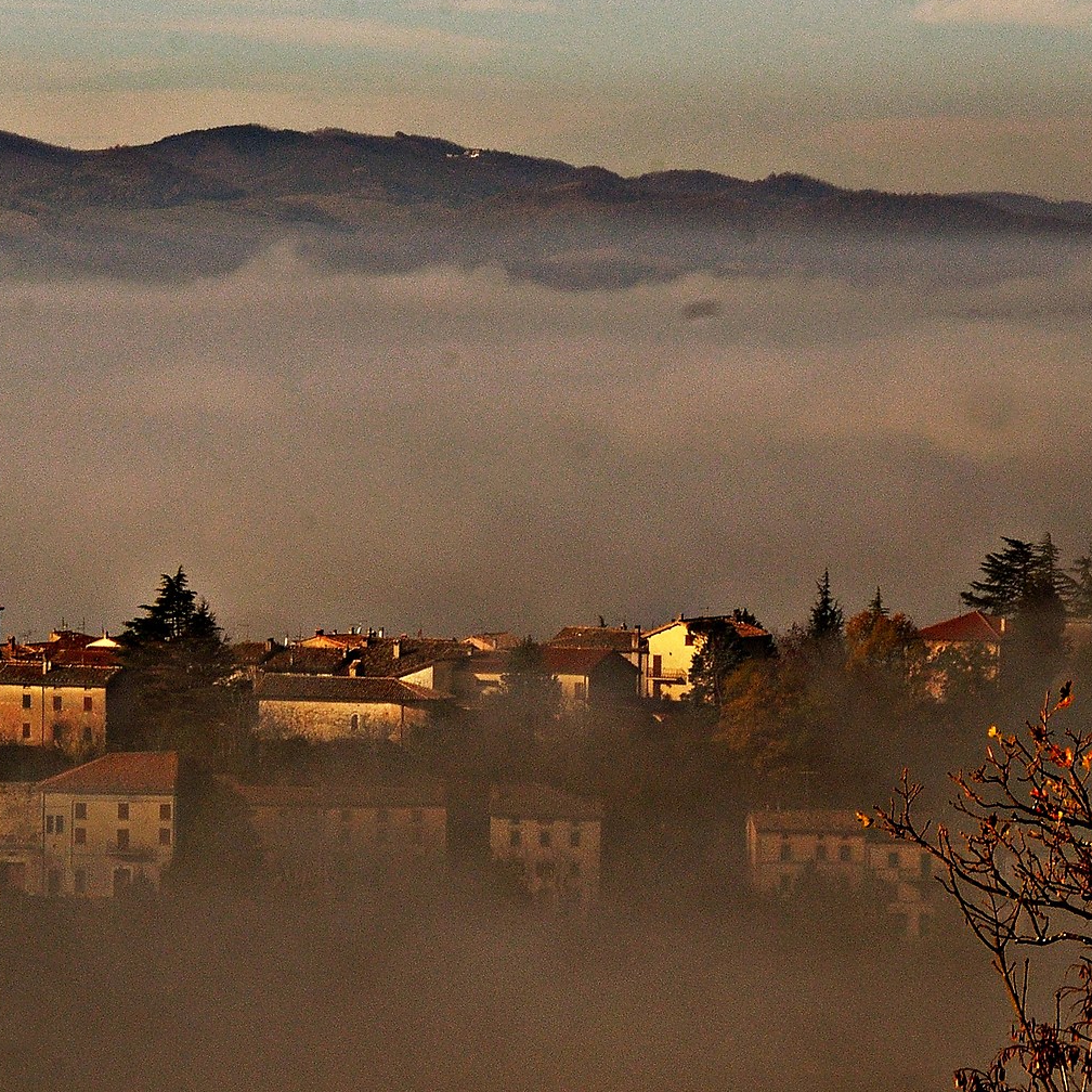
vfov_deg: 9.3
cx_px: 179
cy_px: 690
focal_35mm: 188
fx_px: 6710
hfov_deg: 9.3
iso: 200
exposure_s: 1/250
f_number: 19
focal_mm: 62
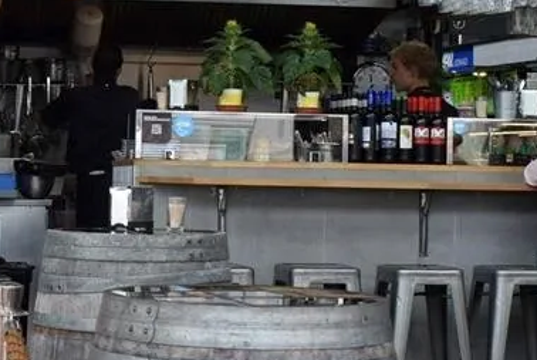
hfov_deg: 17.6
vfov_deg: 11.9
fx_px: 1724
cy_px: 125
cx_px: 139
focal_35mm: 115
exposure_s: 1/250
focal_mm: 27
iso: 400
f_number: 8
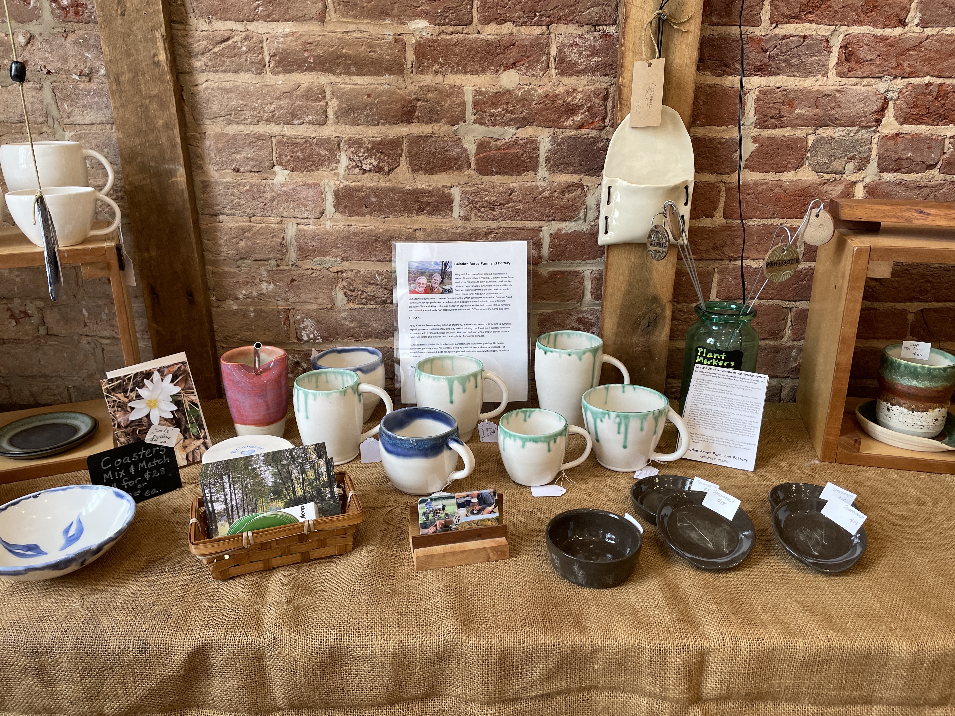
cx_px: 478
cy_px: 358
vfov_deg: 53.1
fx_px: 717
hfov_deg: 67.3
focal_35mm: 26
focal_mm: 4.2
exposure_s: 1/60
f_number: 1.6
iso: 80
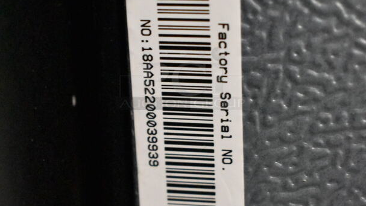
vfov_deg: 14.6
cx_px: 183
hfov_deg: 25.7
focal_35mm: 83
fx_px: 803
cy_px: 78
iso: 14400
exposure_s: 1/125
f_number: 4.5
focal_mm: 35
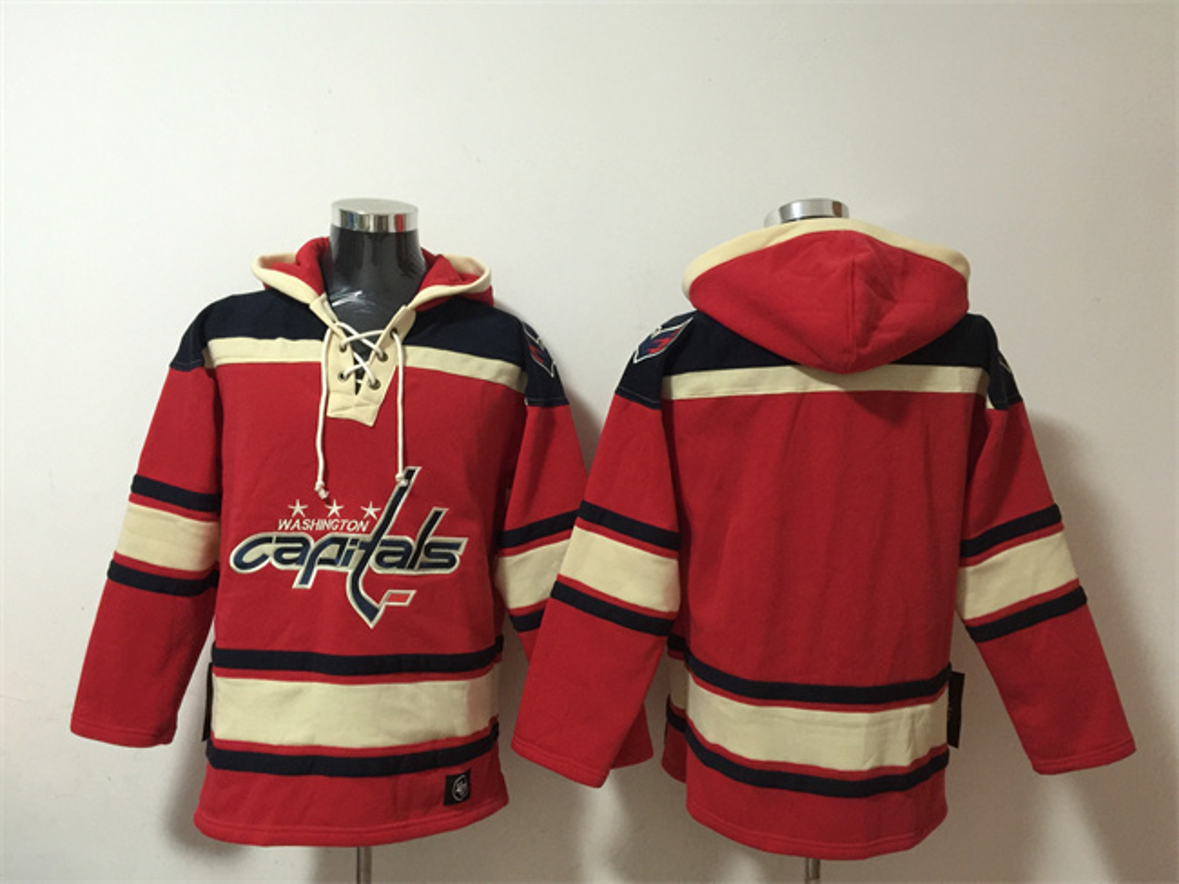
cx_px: 590
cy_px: 442
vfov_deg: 48.2
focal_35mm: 29
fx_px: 987
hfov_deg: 61.7
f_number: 2.2
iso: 125
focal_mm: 4.15
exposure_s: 1/8
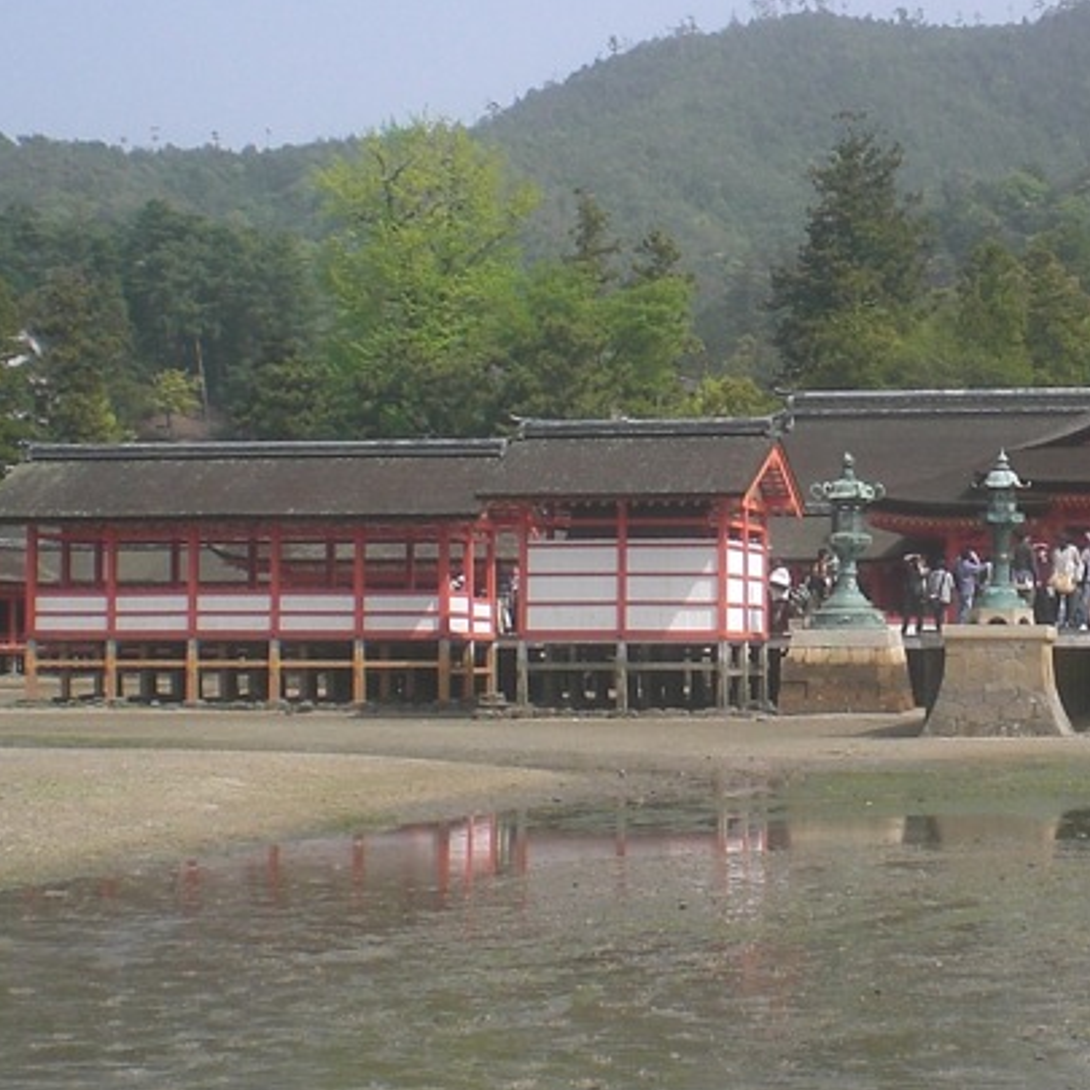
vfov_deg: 20.9
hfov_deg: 20.4
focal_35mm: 83
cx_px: 1036
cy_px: 573
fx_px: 2957
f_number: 4.4
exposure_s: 1/400
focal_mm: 6.3
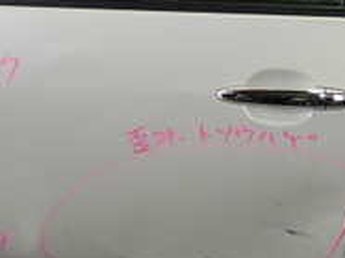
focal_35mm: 97
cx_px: 141
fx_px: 966
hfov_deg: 20.2
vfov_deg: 15.2
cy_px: 89
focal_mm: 5.4
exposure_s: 1/60
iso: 200
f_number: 2.3
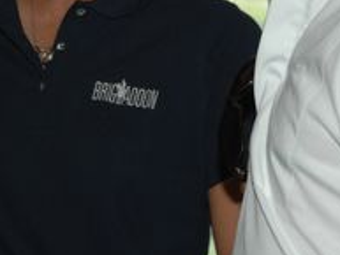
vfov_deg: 6.7
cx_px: 125
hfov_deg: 9.0
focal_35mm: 220
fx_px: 2162
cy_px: 4
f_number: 4.5
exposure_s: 1/125
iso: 200
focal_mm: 46
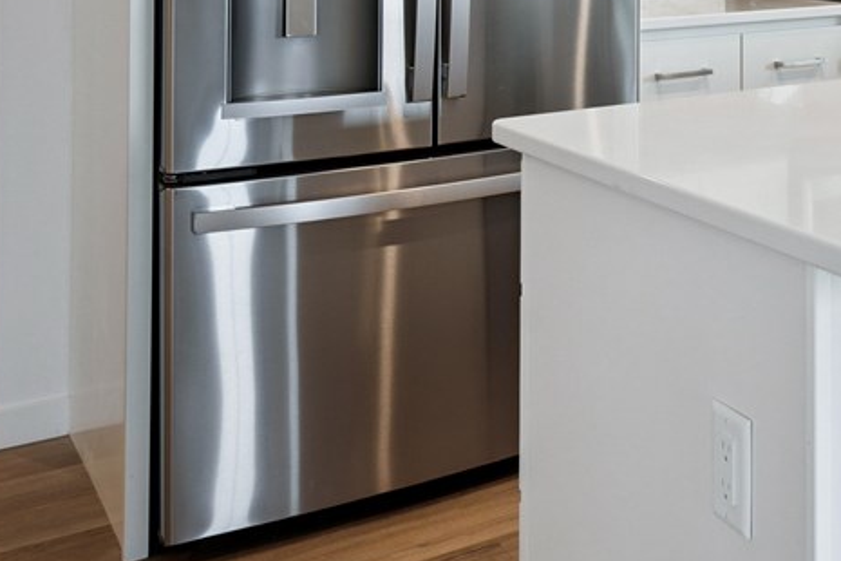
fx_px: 1285
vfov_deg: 22.5
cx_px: 959
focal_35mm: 55
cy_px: -126
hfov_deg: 31.5
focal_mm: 20
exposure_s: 1/40
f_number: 9
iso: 400
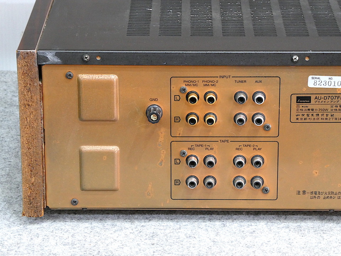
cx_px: 170
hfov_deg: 14.6
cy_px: 128
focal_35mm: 135
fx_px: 1330
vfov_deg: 11.0
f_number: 6.3
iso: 400
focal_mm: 24.2
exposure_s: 1/10
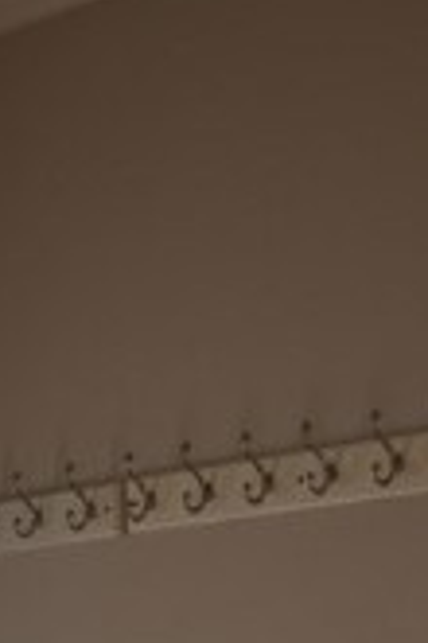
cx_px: -23
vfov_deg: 11.9
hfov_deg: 8.8
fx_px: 2746
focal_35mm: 154
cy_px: 1282
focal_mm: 22
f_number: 4.5
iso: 400
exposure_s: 1/80
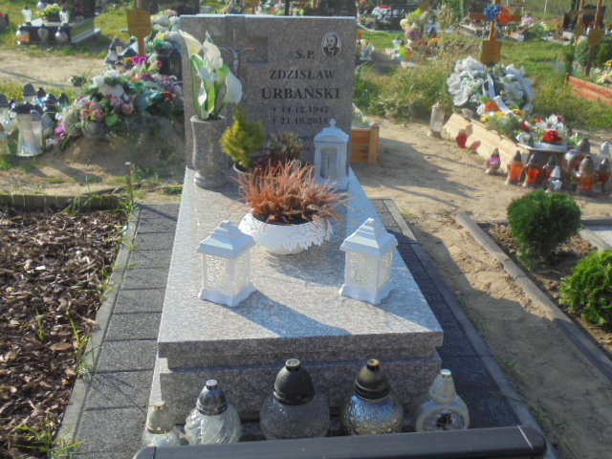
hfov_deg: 49.0
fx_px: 672
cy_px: 230
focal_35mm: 38
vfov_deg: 37.7
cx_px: 306
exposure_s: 1/500
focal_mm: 6.9
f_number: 4.2
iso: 100
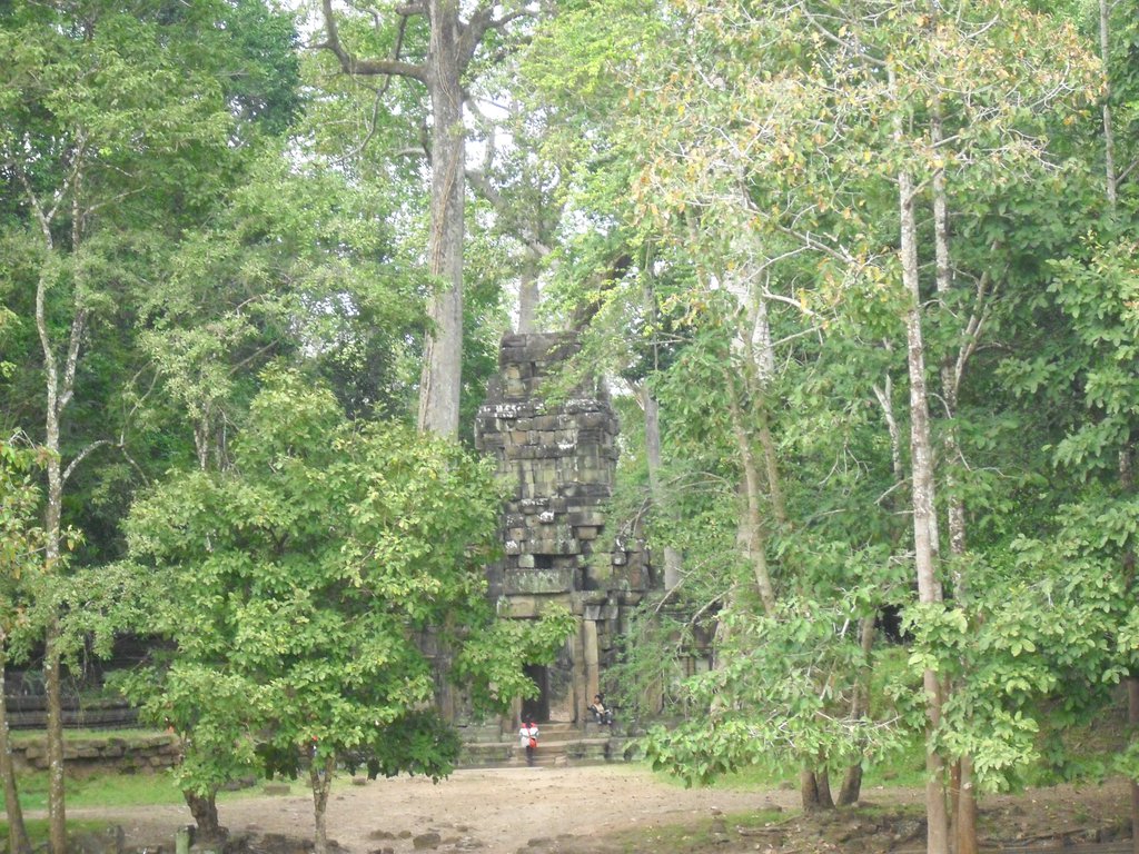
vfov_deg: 13.1
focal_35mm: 113
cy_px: 427
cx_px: 570
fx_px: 3718
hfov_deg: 17.4
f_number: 5.2
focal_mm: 18.6
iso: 400
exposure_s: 1/100
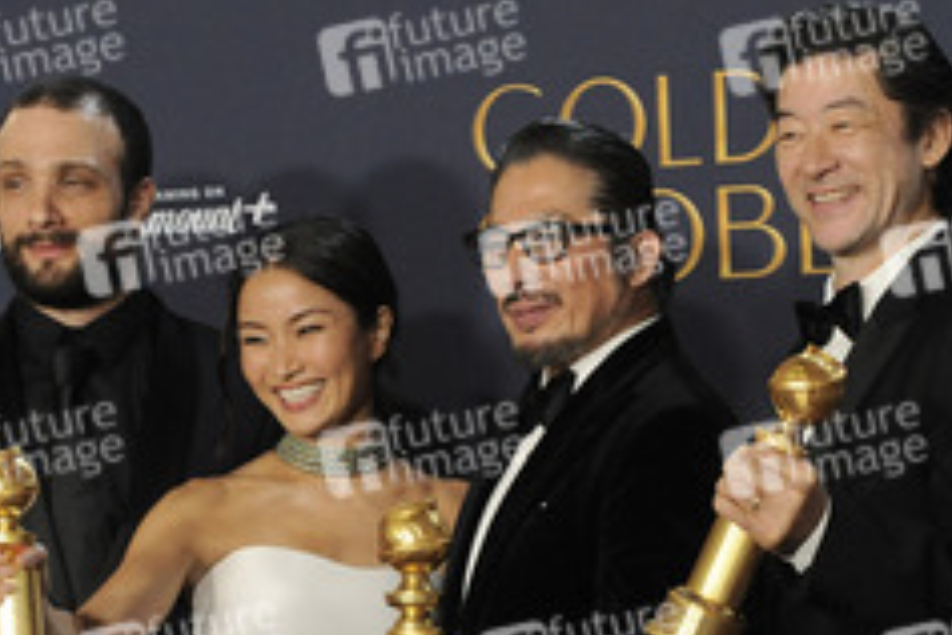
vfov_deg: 9.0
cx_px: 474
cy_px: 551
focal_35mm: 152
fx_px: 4019
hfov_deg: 13.5
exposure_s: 1/125
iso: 2500
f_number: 5
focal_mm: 80
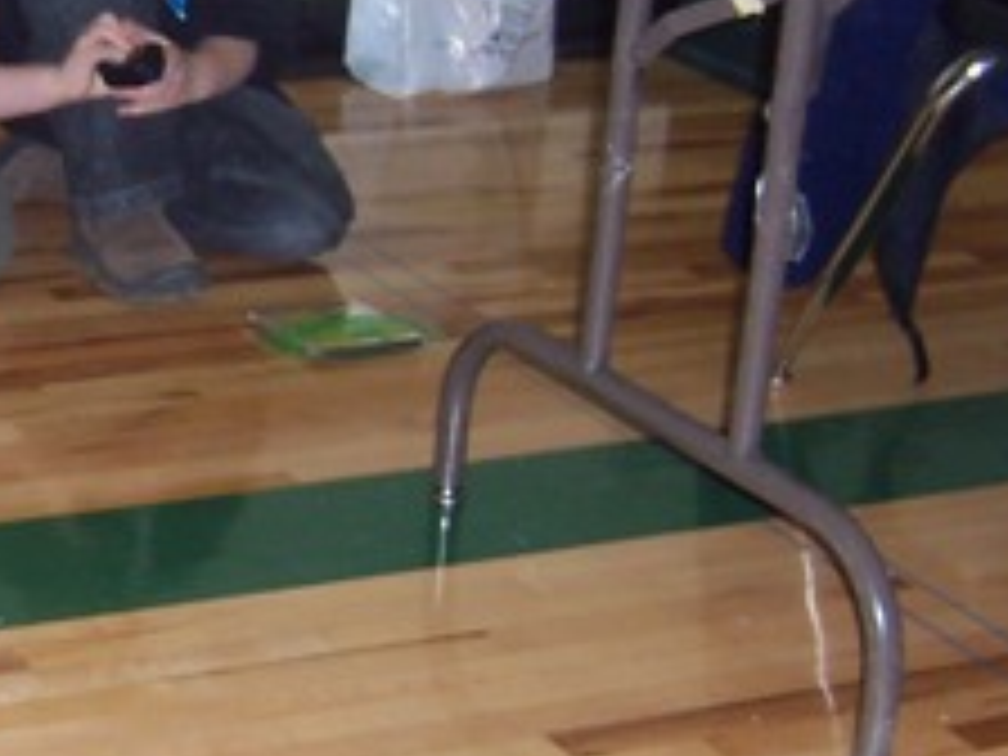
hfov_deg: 18.6
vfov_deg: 14.4
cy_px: 324
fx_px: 2999
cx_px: 14
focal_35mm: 103
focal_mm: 5.6
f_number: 2.8
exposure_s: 1/60
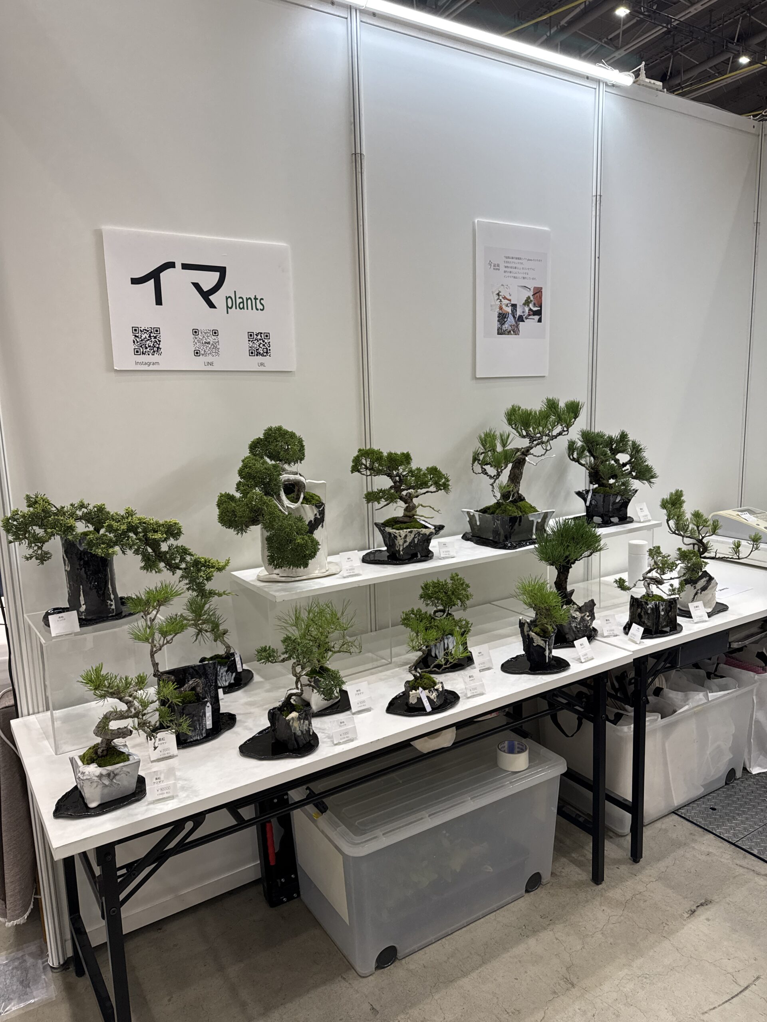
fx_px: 709
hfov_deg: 56.8
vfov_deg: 71.6
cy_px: 511
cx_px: 384
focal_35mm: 24
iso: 160
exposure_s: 1/120
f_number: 1.78
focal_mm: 6.76
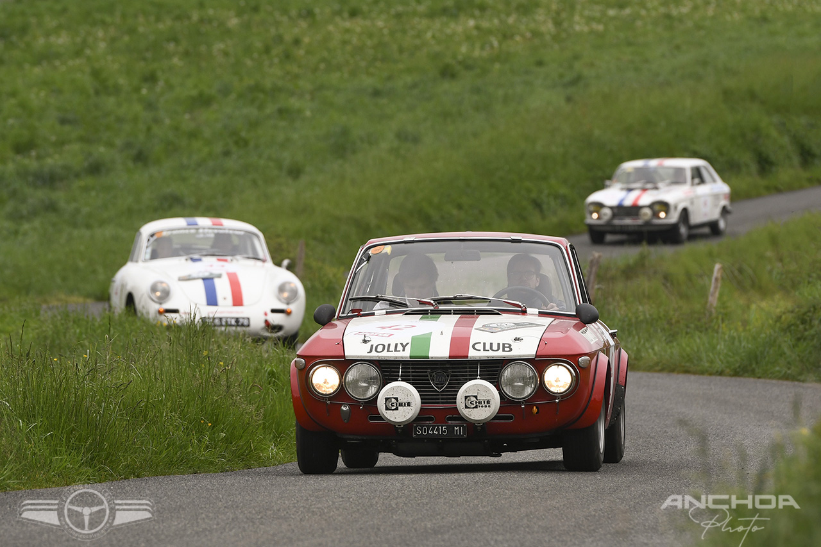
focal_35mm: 300
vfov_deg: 4.6
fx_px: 6840
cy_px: 274
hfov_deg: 6.9
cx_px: 410
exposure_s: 1/800
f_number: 4
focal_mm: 200
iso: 320
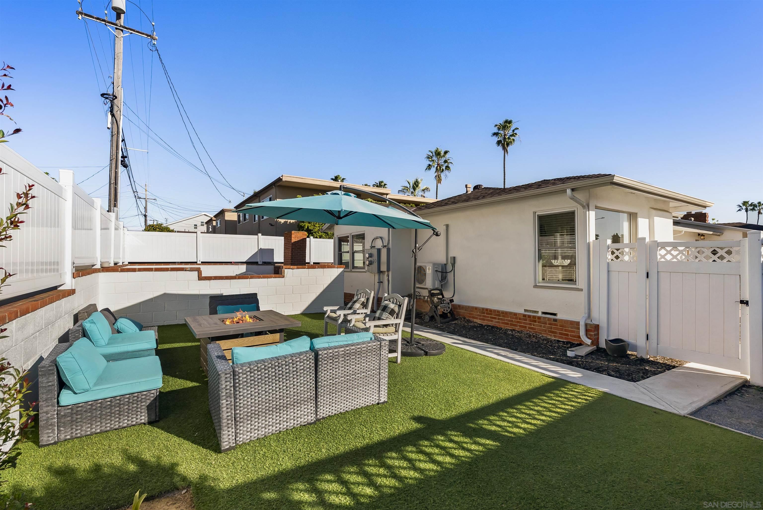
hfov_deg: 96.7
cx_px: 382
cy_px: 255
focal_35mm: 16
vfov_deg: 73.8
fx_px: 339
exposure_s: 1/800
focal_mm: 16
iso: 500
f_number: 8
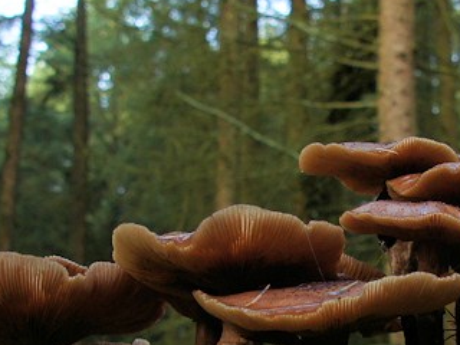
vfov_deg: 15.8
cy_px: 422
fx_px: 1196
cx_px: 364
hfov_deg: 21.5
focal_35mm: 90
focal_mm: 16
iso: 200
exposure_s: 1/25
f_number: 5.6
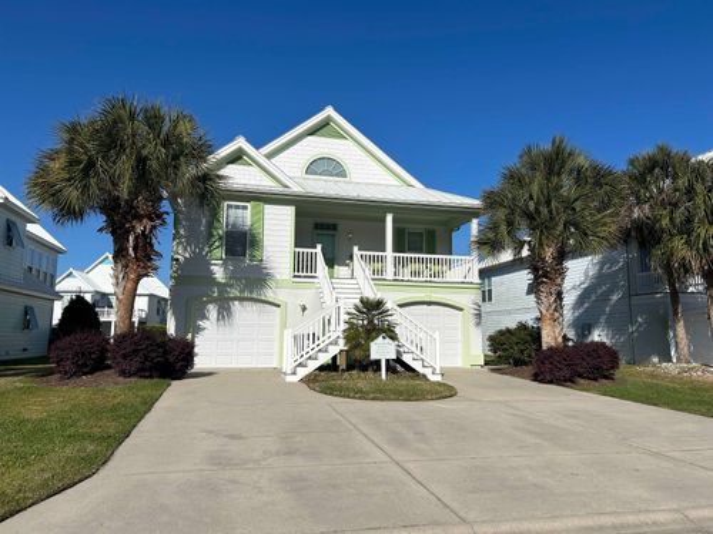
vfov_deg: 53.1
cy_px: 267
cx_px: 356
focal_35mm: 26
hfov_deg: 67.3
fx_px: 536
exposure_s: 1/9434
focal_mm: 5.7
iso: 50
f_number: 1.5
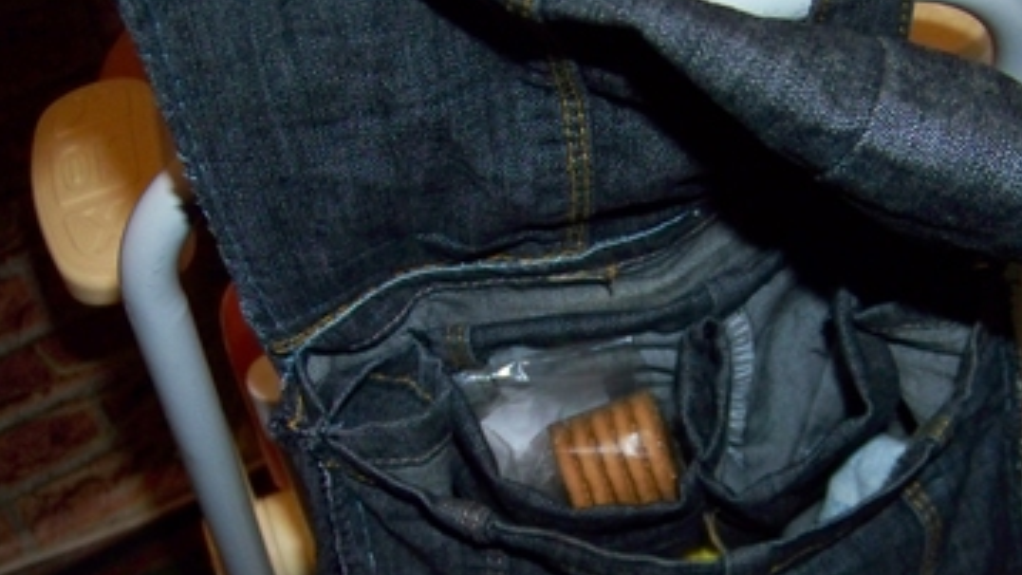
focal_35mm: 67
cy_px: 450
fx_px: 1816
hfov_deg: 31.3
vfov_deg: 17.9
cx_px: 621
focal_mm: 7.6
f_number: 2.8
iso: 400
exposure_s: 1/125
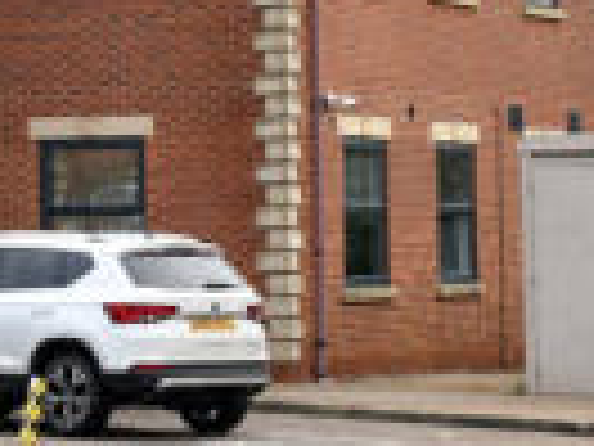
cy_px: 79
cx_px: -230
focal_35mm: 180
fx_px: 3089
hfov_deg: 10.7
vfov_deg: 8.2
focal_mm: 52
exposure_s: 1/60
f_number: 13
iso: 500
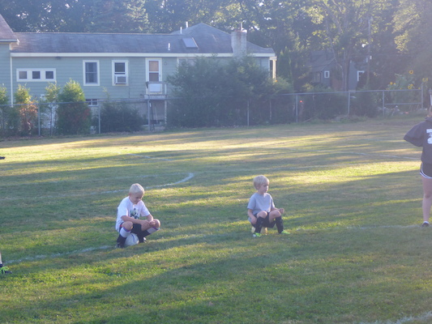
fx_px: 999
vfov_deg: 18.4
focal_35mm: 80
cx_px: 216
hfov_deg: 24.4
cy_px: 162
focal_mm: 14.3
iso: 200
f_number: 5.6
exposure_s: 1/100
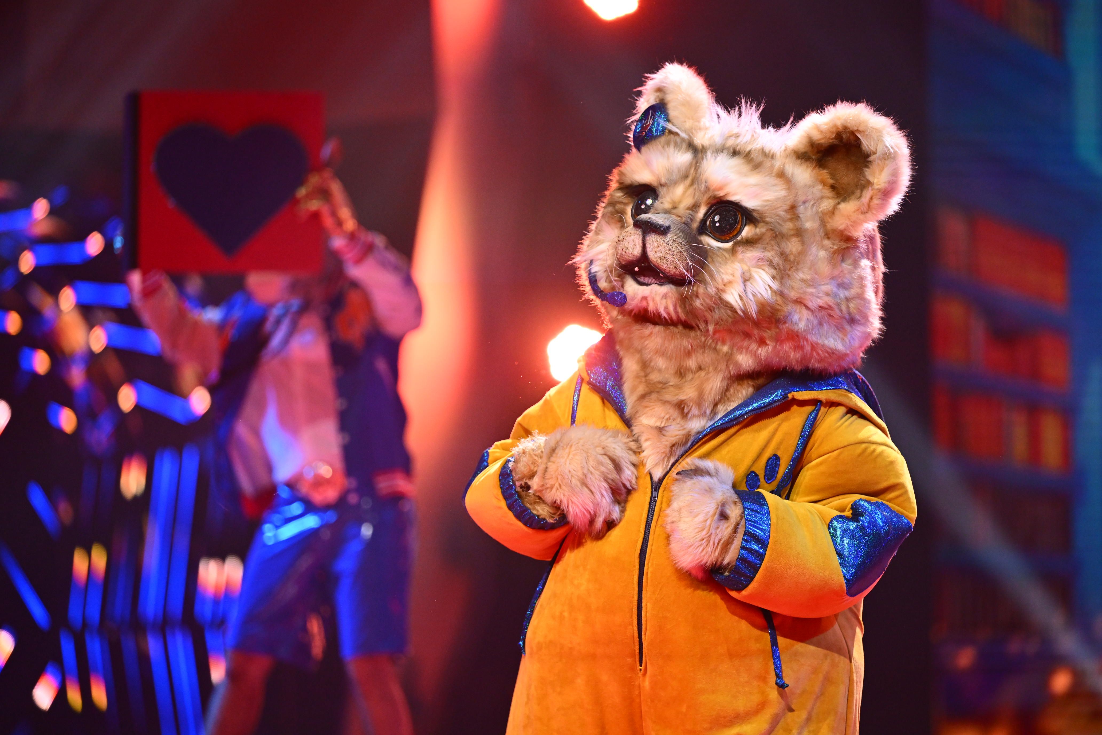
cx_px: 551
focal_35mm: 160
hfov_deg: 12.8
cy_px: 368
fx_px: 4897
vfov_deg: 8.6
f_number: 2.8
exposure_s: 1/400
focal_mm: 160
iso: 2500
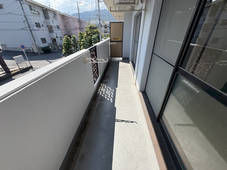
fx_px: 92
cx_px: 114
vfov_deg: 85.7
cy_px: 85
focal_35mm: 14
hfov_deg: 102.1
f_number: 2.2
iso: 50
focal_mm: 2.22
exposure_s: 1/1094
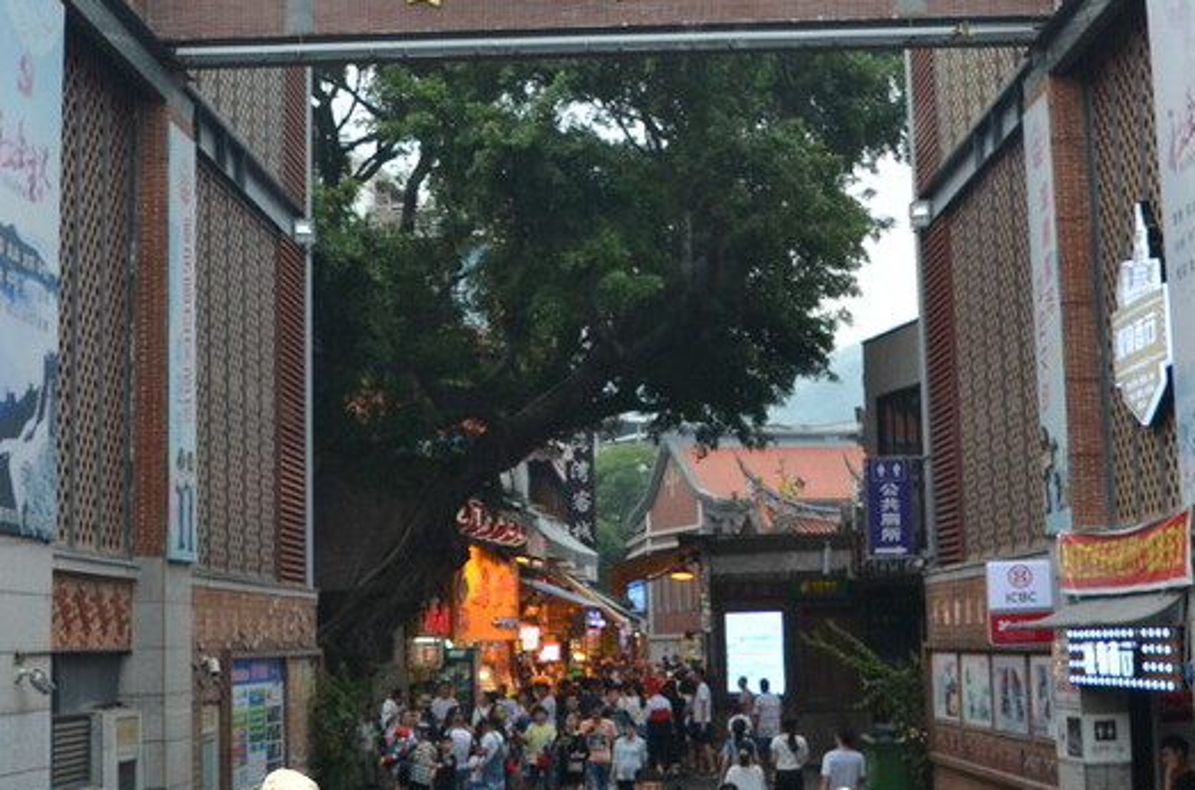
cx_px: 617
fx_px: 2053
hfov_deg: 32.5
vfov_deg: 21.7
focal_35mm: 62
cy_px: 247
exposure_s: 1/200
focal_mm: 18
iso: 800
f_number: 7.1
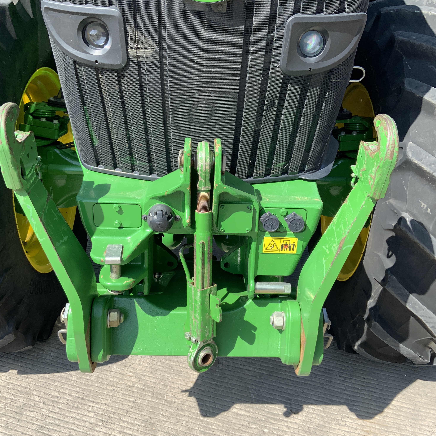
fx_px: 499
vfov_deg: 47.2
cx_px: 218
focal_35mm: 35
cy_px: 223
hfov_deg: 47.2
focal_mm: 3
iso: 16
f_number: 1.8
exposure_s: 1/613
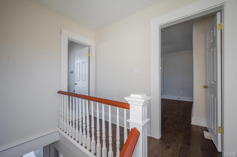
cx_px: 118
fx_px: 92
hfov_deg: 104.3
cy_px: 78
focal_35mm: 14
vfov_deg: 81.1
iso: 400
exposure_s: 1/100
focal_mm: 14
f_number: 8
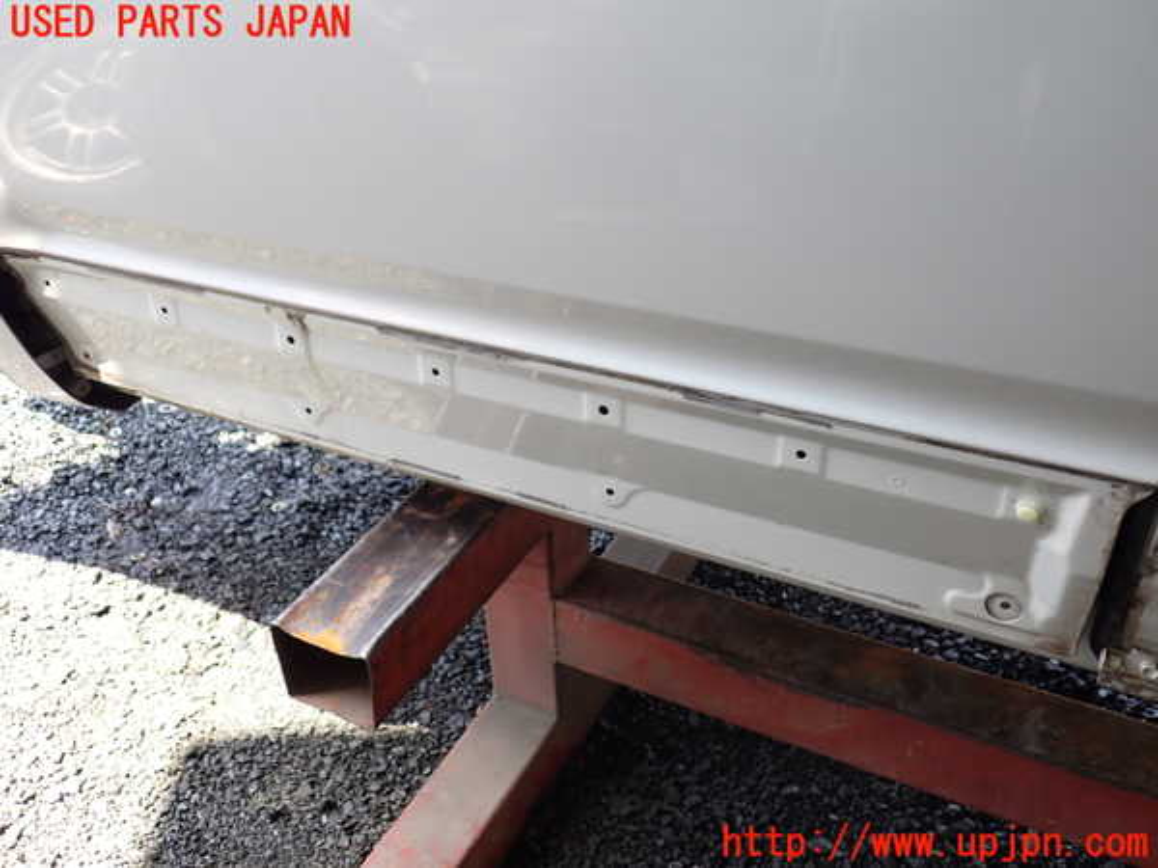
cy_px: 434
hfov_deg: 60.0
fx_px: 1004
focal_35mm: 30
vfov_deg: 46.8
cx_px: 579
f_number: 2.3
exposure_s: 1/125
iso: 125
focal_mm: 5.4
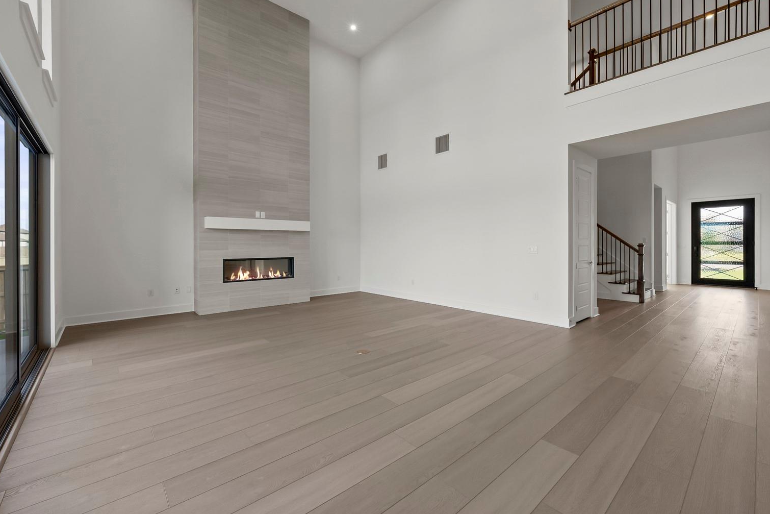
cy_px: 247
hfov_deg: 100.4
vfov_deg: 77.3
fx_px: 321
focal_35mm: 15
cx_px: 383
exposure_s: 1/5
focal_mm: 14
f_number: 11
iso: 640
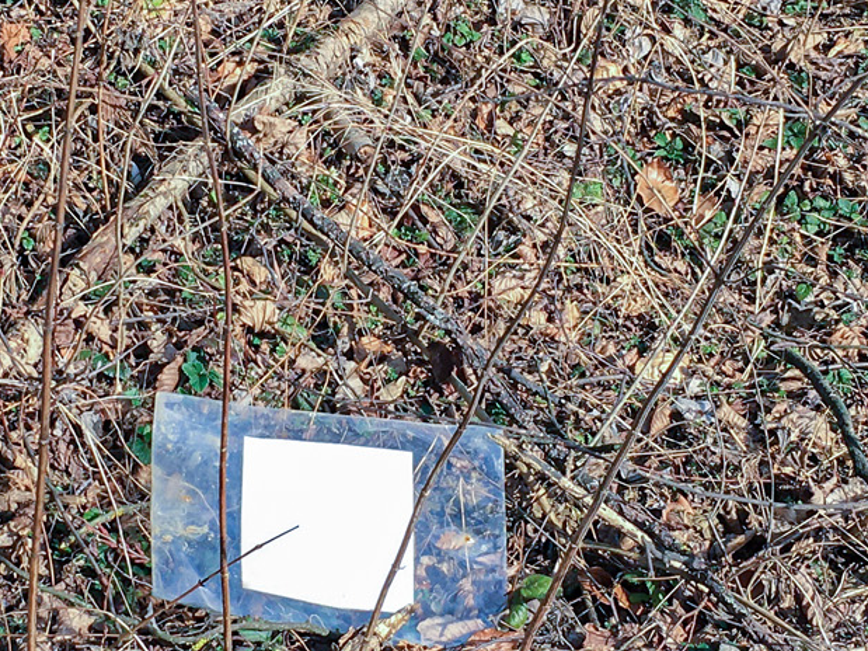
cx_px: 276
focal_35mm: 90
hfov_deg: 21.7
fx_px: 2256
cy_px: 278
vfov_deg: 16.4
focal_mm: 4.15
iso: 25
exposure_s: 1/700
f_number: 2.2
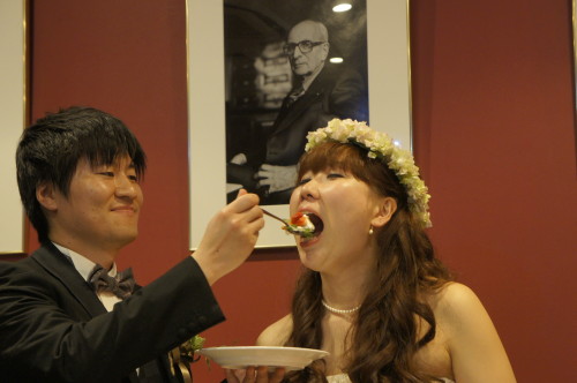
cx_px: 288
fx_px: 1273
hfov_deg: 25.5
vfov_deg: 17.1
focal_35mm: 80
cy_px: 192
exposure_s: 1/25
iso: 1600
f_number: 5.6
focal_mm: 53
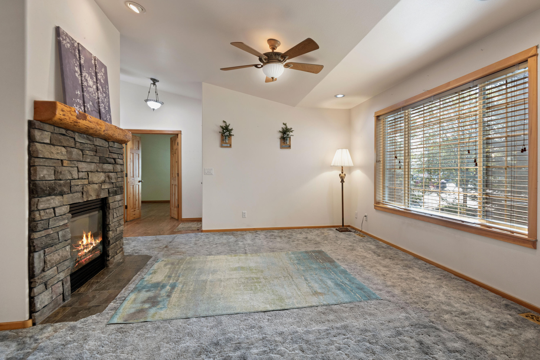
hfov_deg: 90.0
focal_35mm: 18
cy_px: 180
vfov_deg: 67.4
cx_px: 270
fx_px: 270
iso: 200
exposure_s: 1/20
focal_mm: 18
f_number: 8
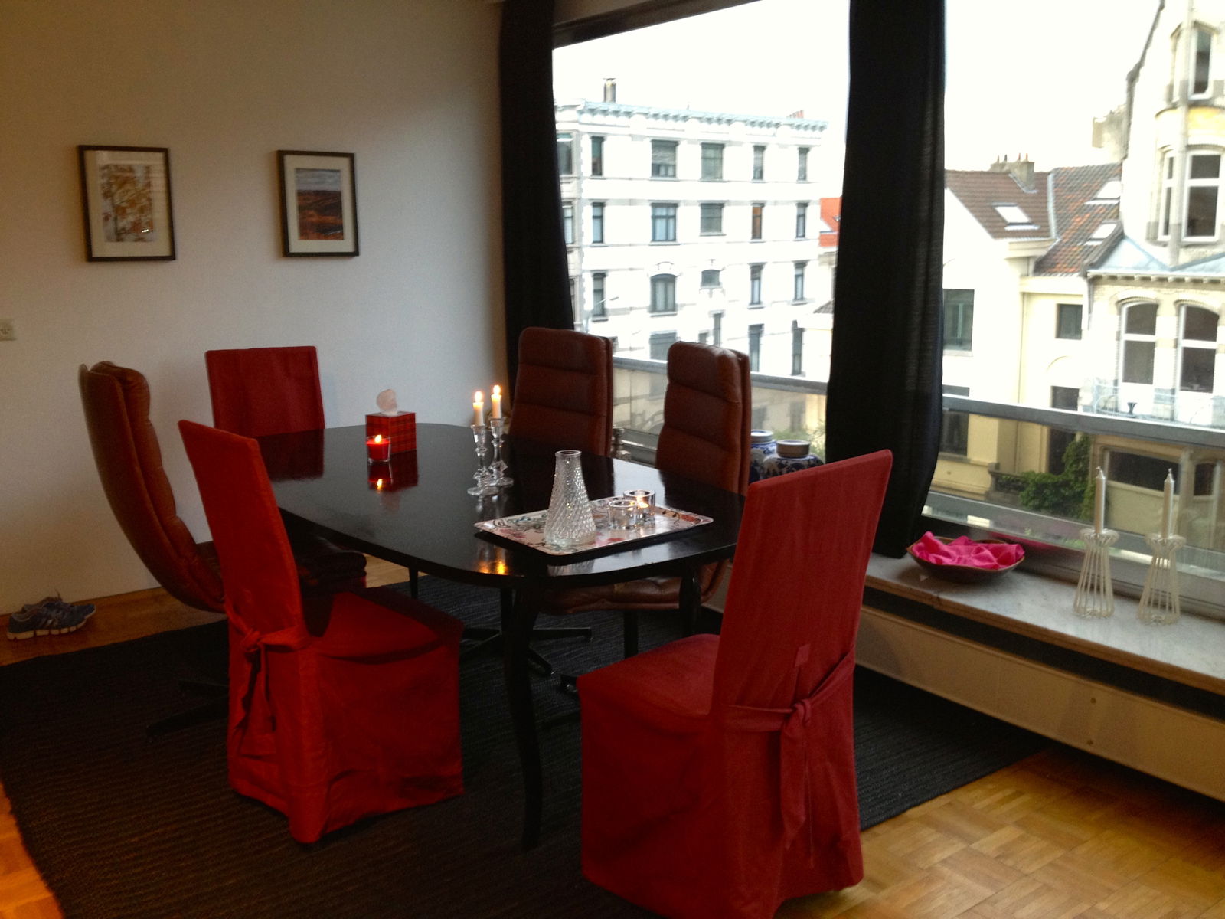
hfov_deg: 52.6
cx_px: 612
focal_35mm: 35
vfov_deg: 40.7
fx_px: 1239
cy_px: 460
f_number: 2.4
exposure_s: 1/20
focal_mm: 4.28
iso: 125
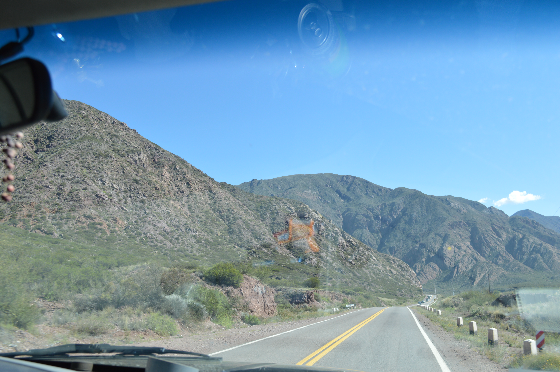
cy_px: 186
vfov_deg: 39.9
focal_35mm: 33
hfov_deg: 57.3
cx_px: 280
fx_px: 513
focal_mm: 22
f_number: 7.1
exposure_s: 1/200
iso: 100
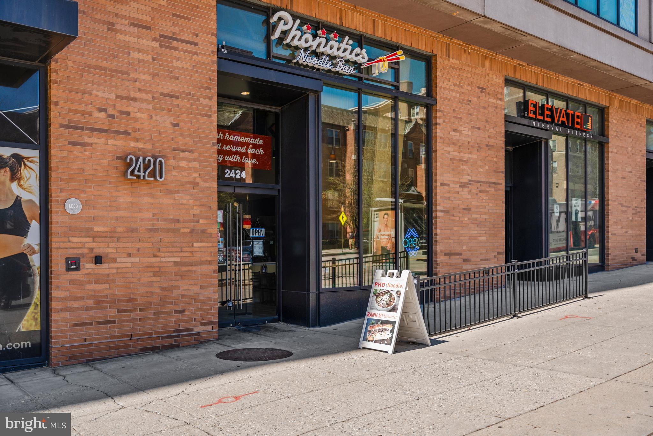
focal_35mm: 32
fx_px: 584
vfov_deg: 40.9
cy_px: 218
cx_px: 326
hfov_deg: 58.4
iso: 200
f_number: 2.8
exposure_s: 1/1000
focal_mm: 32.2
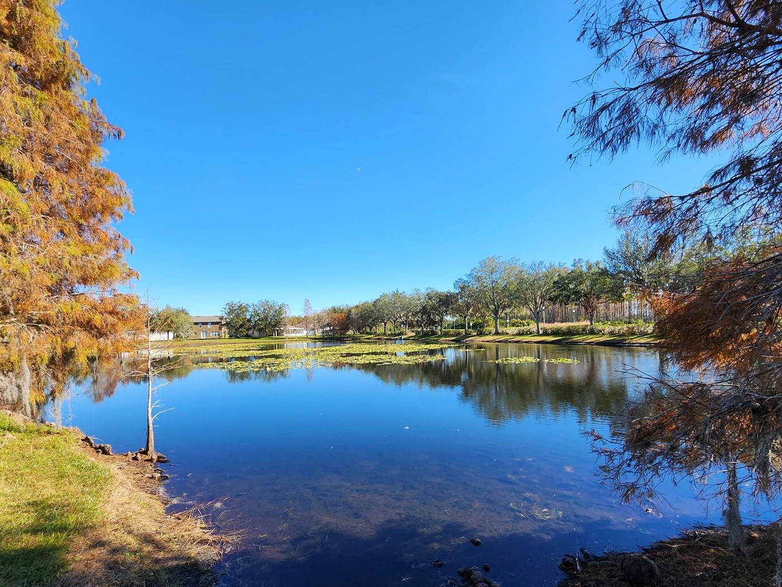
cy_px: 323
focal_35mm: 15
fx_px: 339
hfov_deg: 98.2
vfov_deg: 81.5
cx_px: 385
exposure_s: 1/944
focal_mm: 2.2
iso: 50
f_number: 2.2
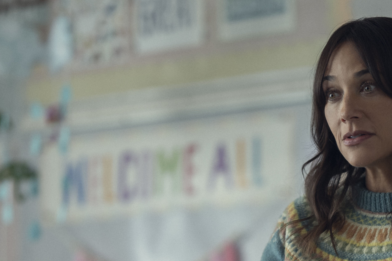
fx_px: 2014
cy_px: 270
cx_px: 246
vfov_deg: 7.4
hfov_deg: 11.1
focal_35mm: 185
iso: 560
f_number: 2
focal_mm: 85
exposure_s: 1/125
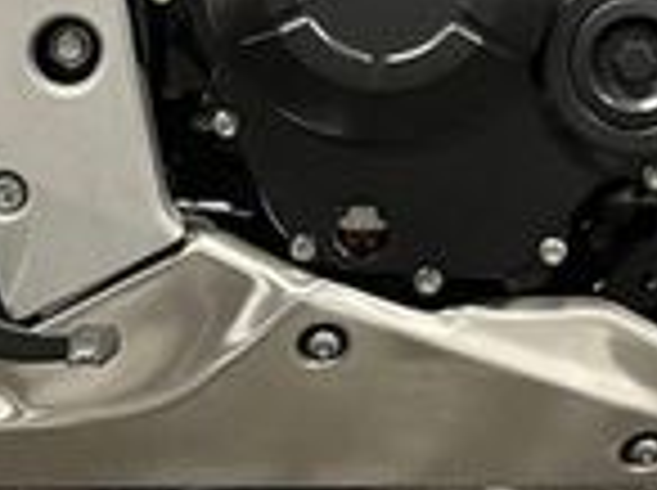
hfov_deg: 17.3
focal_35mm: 114
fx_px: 2160
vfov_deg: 12.3
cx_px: 270
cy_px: -261
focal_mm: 5.1
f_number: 1.6
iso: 320
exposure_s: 1/50
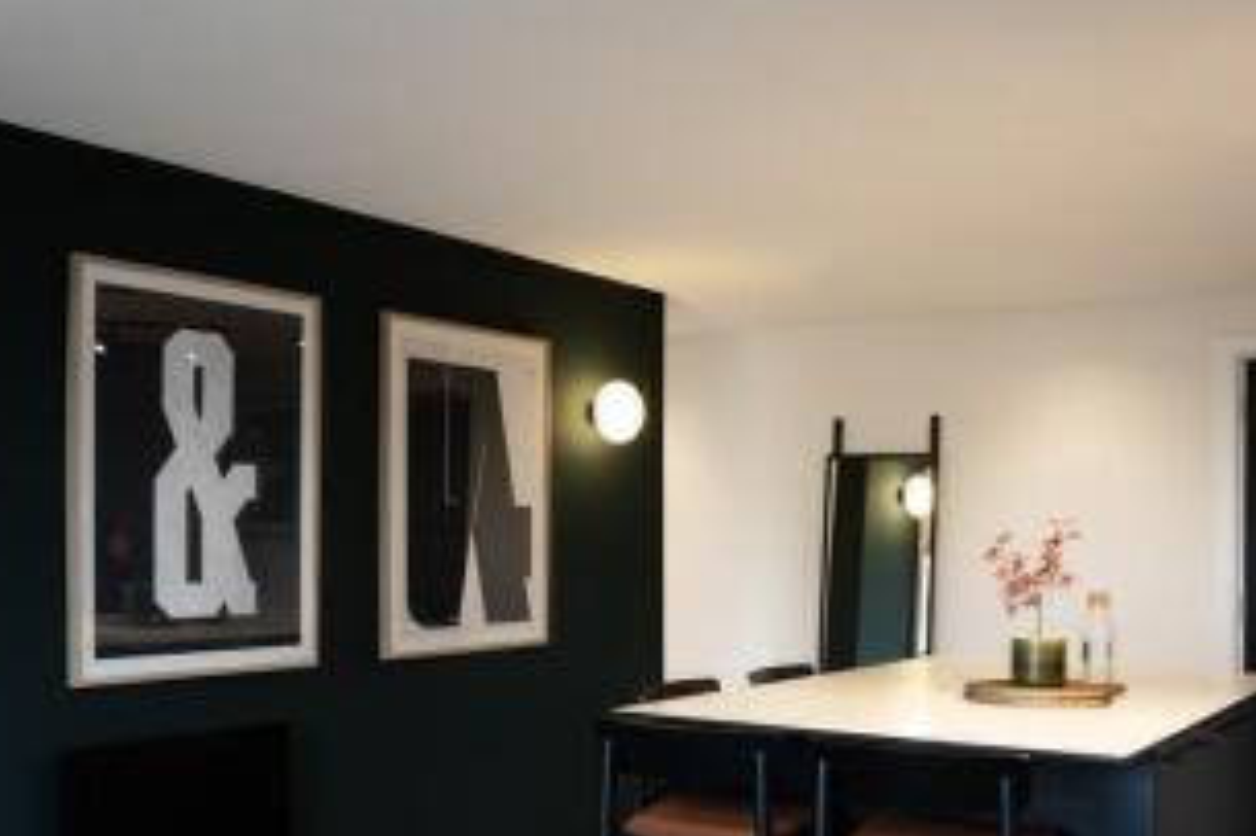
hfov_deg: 49.2
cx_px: 527
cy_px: 636
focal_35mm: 39
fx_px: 1365
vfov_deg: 33.3
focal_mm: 25.1
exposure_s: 1/6
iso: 400
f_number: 8
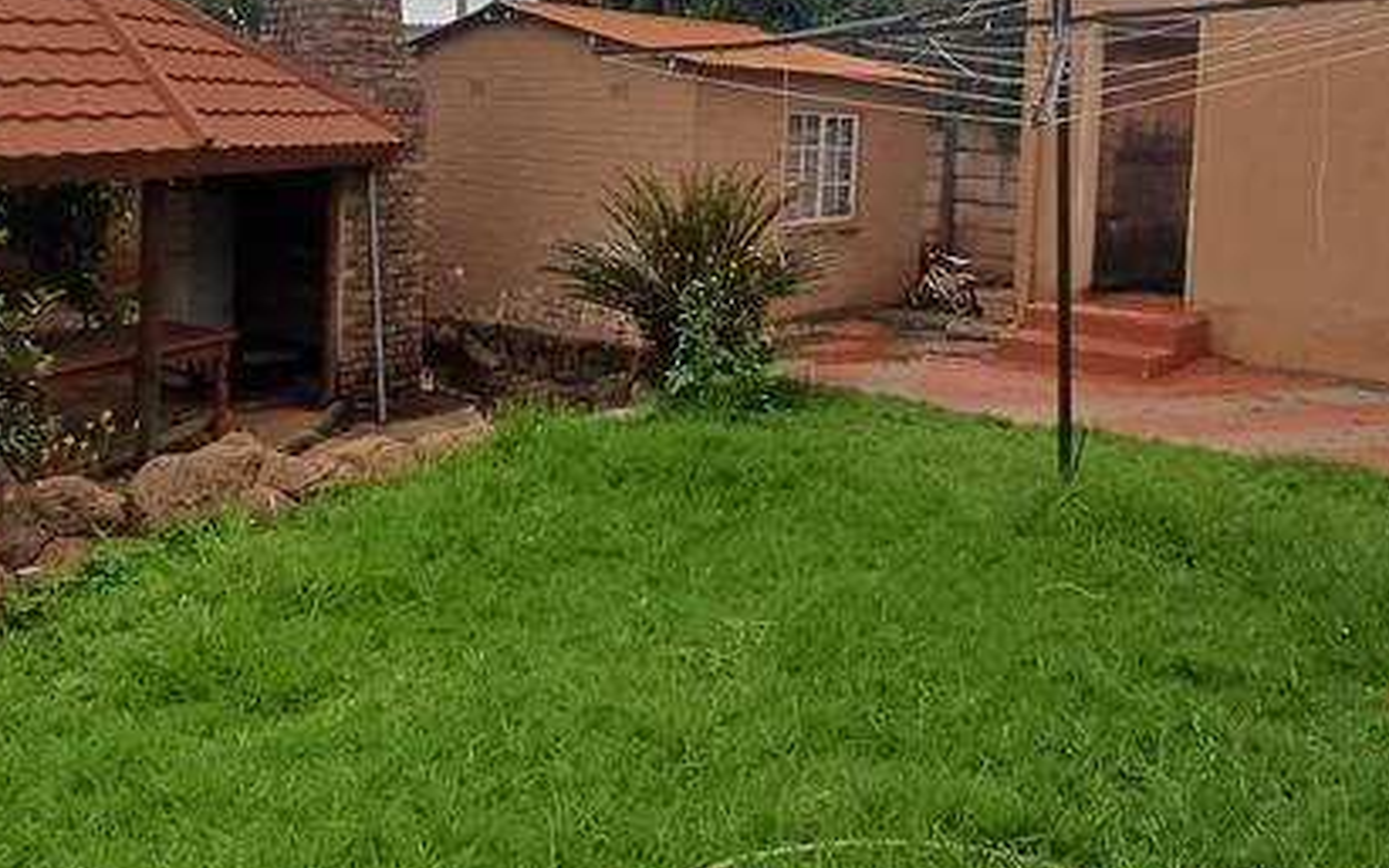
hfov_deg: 58.1
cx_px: 656
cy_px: 203
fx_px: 1249
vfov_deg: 37.3
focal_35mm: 33
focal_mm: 1.64
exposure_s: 1/277
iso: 40
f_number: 2.2
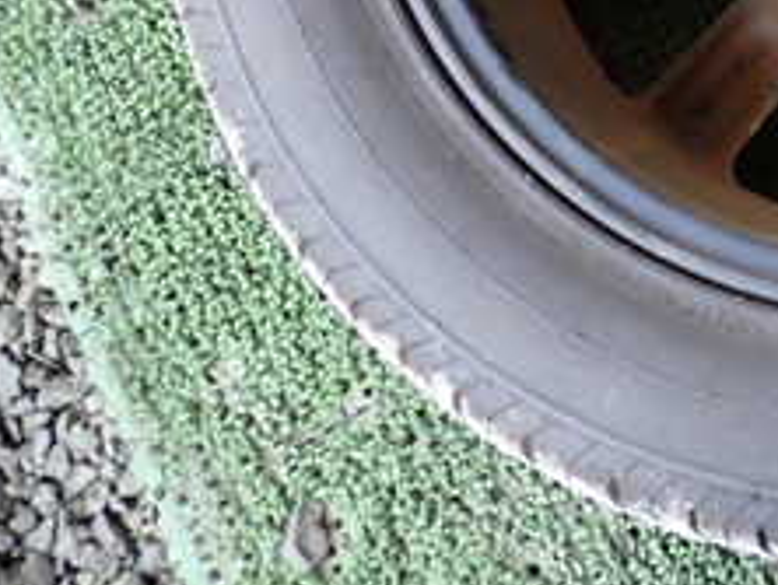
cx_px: 960
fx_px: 1822
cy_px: -168
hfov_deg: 22.1
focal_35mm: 81
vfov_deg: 17.2
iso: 200
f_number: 2.3
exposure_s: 1/40
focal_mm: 5.4
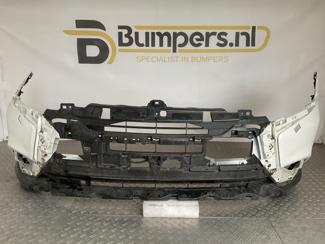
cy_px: 122
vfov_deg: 48.2
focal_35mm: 29
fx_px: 272
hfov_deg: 61.7
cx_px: 162
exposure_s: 1/50
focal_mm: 3
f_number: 1.8
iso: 160
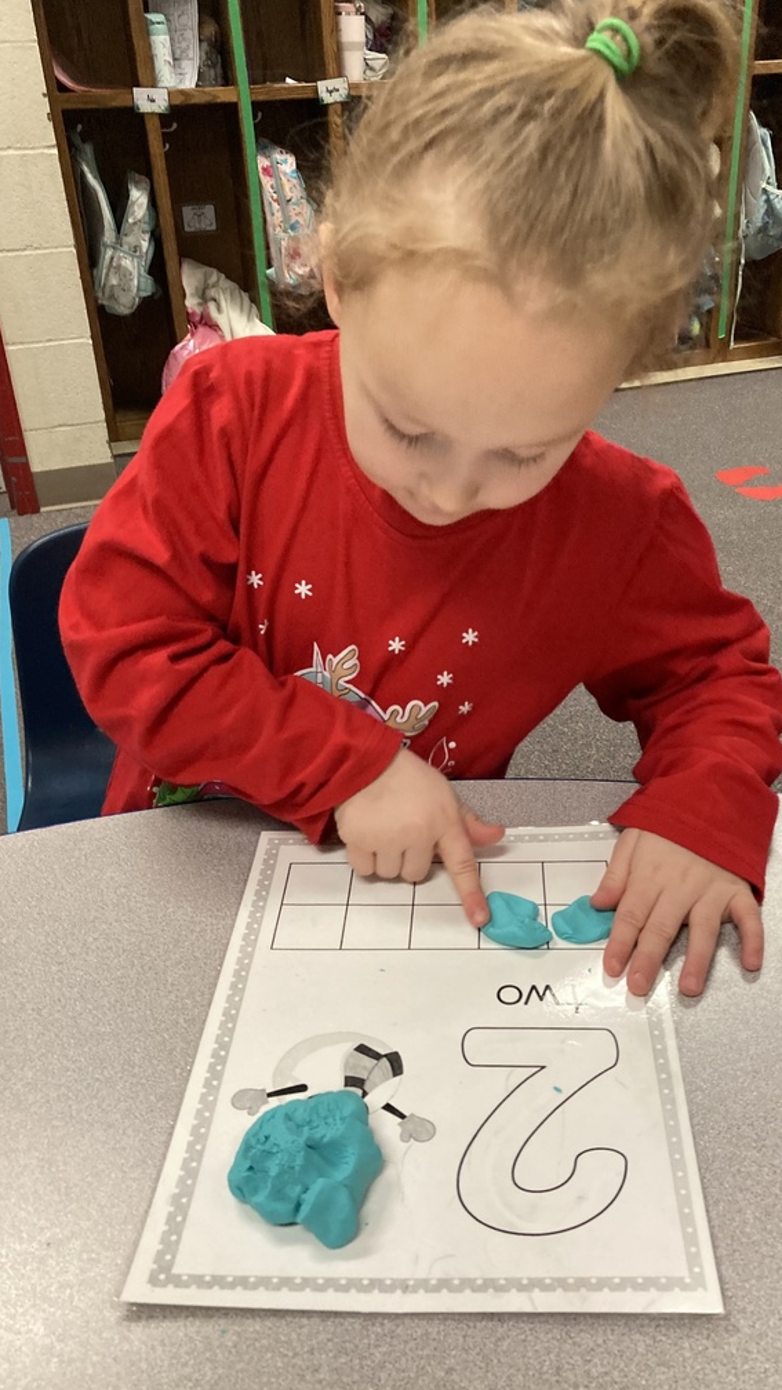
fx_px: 1143
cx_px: 436
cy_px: 703
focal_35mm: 31
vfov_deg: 62.6
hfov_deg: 37.7
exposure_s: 1/60
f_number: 1.8
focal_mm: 3.99
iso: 250
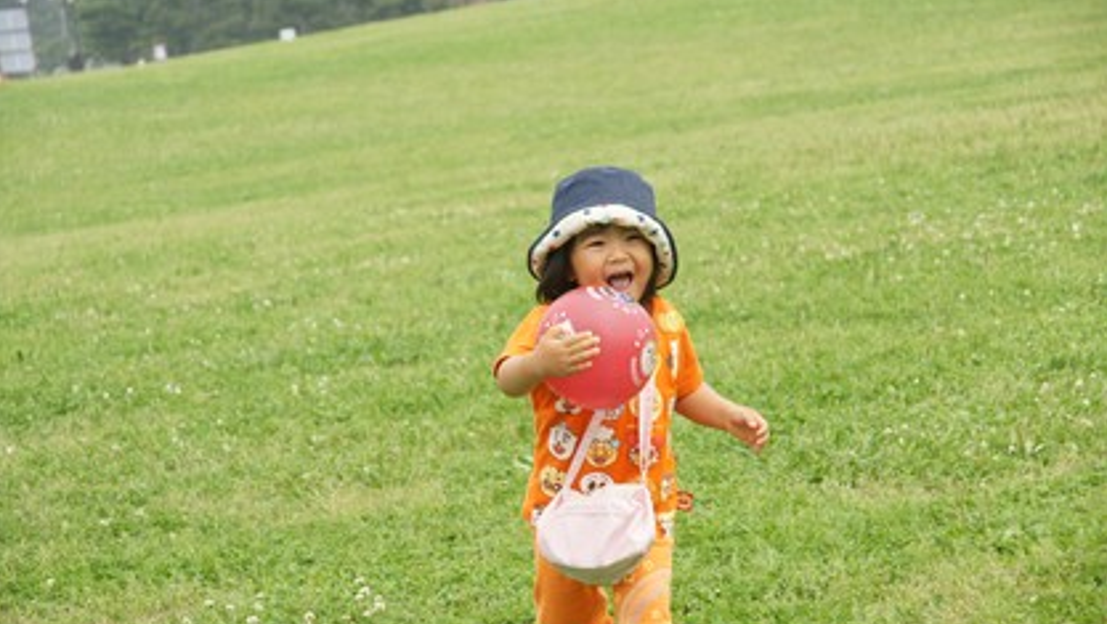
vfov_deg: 10.2
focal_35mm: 119
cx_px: 555
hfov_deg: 18.1
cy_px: 307
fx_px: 3481
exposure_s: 1/400
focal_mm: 75
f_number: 6.3
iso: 200
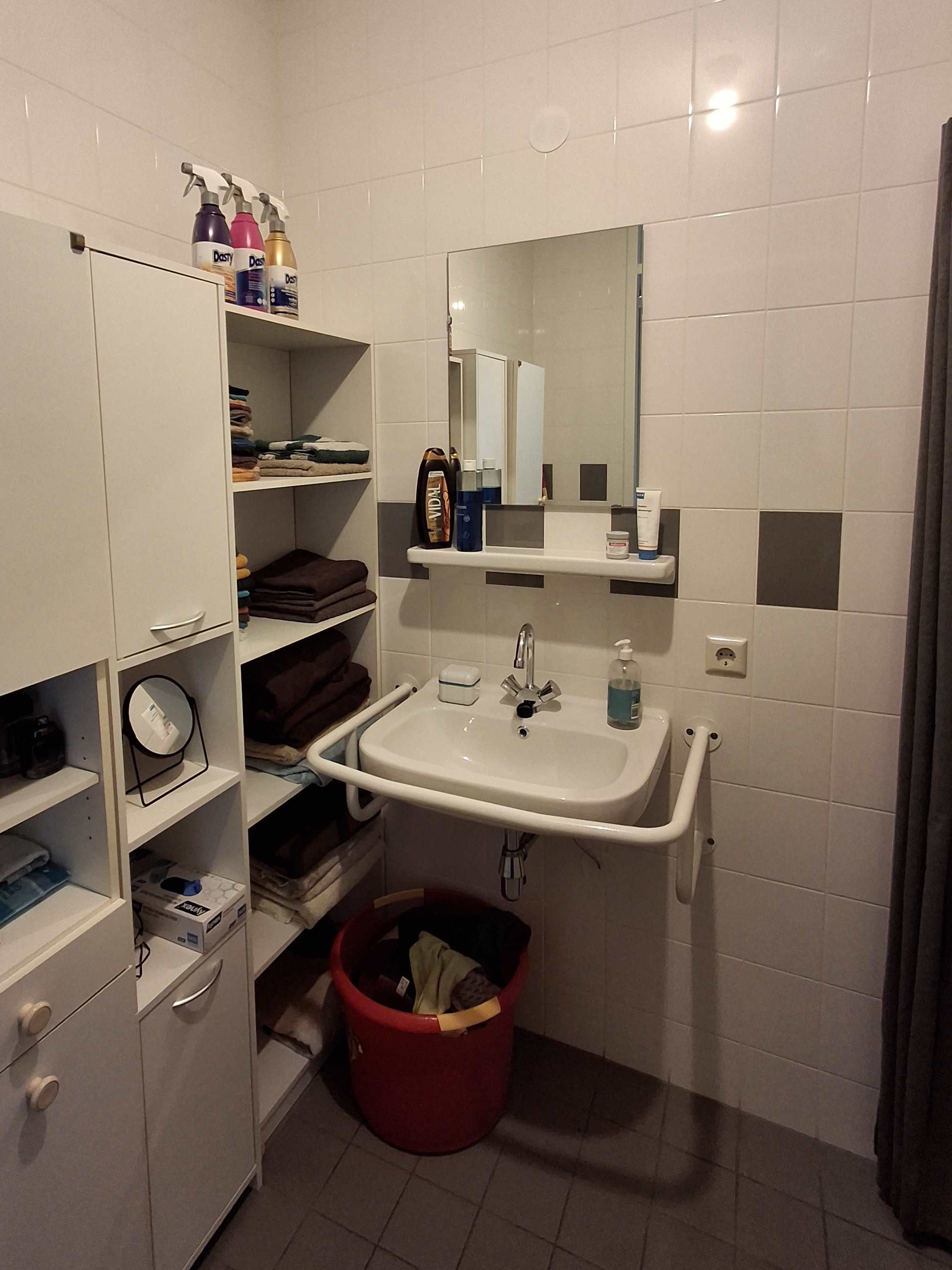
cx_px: 410
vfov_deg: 81.1
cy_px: 530
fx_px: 733
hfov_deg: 65.7
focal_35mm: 20
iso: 160
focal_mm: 1.64
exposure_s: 1/40
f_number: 2.2
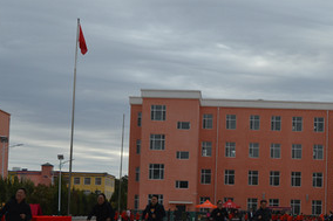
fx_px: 757
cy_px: 182
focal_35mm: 82
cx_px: 219
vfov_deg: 16.5
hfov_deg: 24.7
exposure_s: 1/200
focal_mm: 31
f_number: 7.1
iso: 100
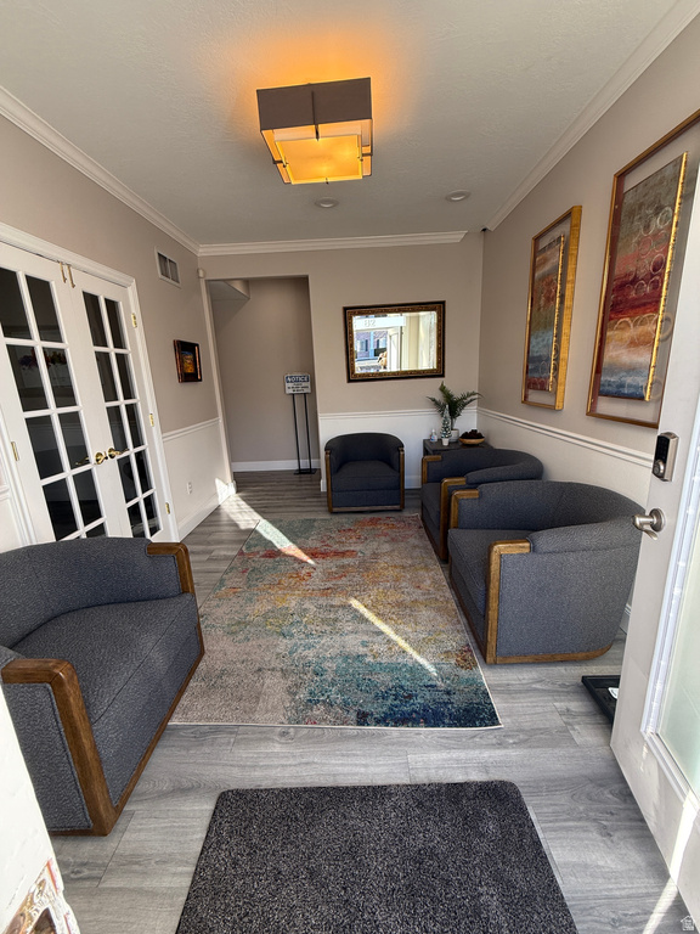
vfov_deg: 102.1
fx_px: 377
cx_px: 350
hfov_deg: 85.7
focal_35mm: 14
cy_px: 467
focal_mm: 2.22
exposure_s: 1/130
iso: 64
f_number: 2.2
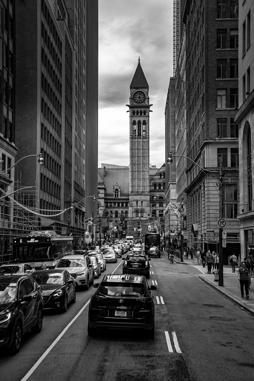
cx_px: 127
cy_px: 190
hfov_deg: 28.1
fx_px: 508
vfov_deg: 41.1
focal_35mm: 48
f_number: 4.5
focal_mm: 48
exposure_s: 1/125
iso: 100
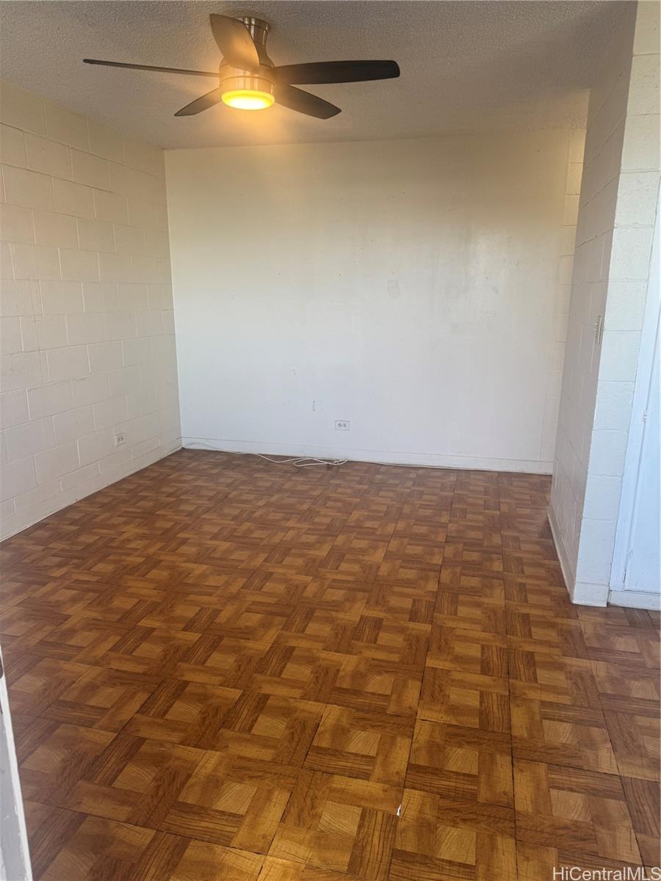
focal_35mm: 24
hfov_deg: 56.8
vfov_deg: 71.6
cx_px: 330
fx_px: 611
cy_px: 440
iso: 100
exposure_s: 1/120
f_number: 1.78
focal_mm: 6.76
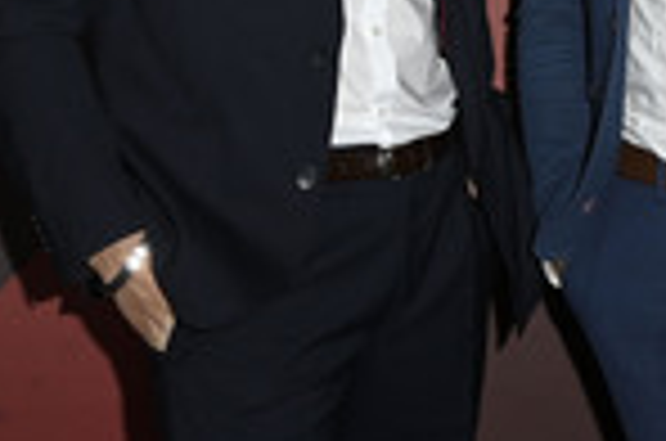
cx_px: 578
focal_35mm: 122
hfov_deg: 16.6
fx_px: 2252
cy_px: -189
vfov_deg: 10.8
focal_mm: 40
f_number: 5.6
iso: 800
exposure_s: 1/250
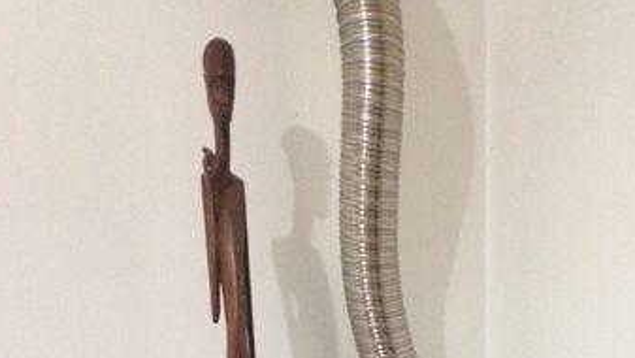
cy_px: 561
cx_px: 403
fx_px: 1078
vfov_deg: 16.8
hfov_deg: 32.6
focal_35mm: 64
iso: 320
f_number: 2.4
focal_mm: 4.12
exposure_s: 1/17
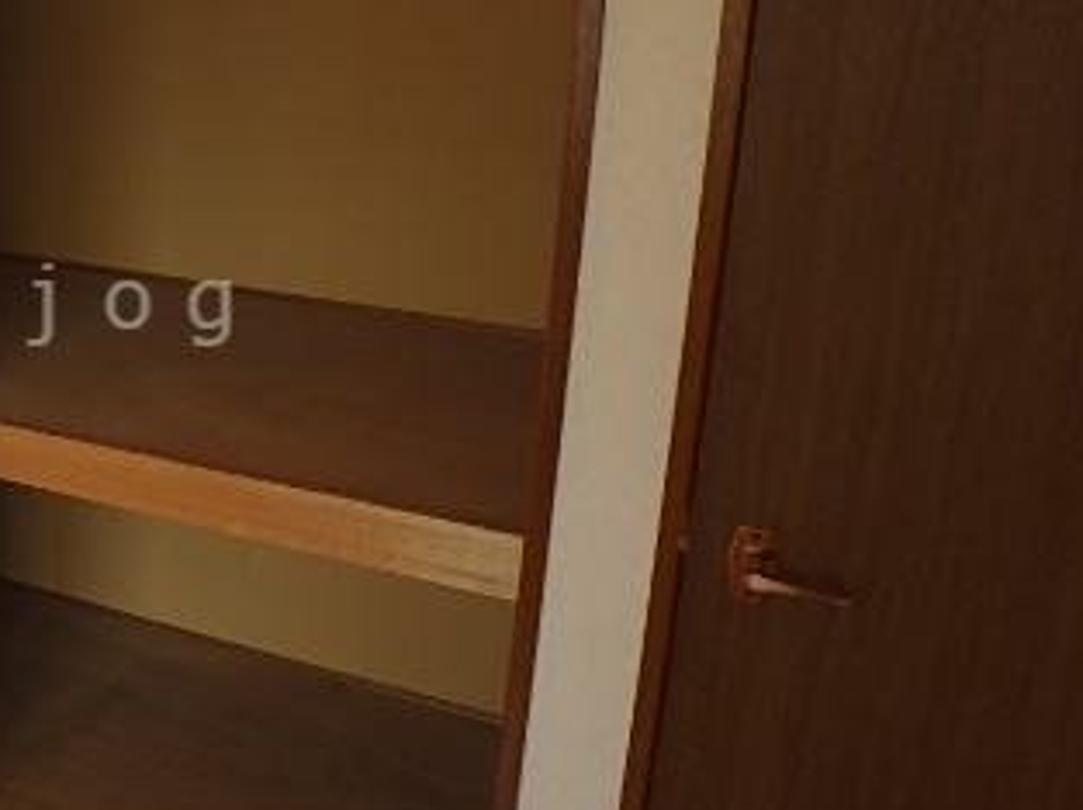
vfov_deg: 33.4
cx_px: 14
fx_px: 1344
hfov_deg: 39.1
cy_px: 305
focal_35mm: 43
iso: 125
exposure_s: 1/80
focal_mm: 3.7
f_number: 3.5
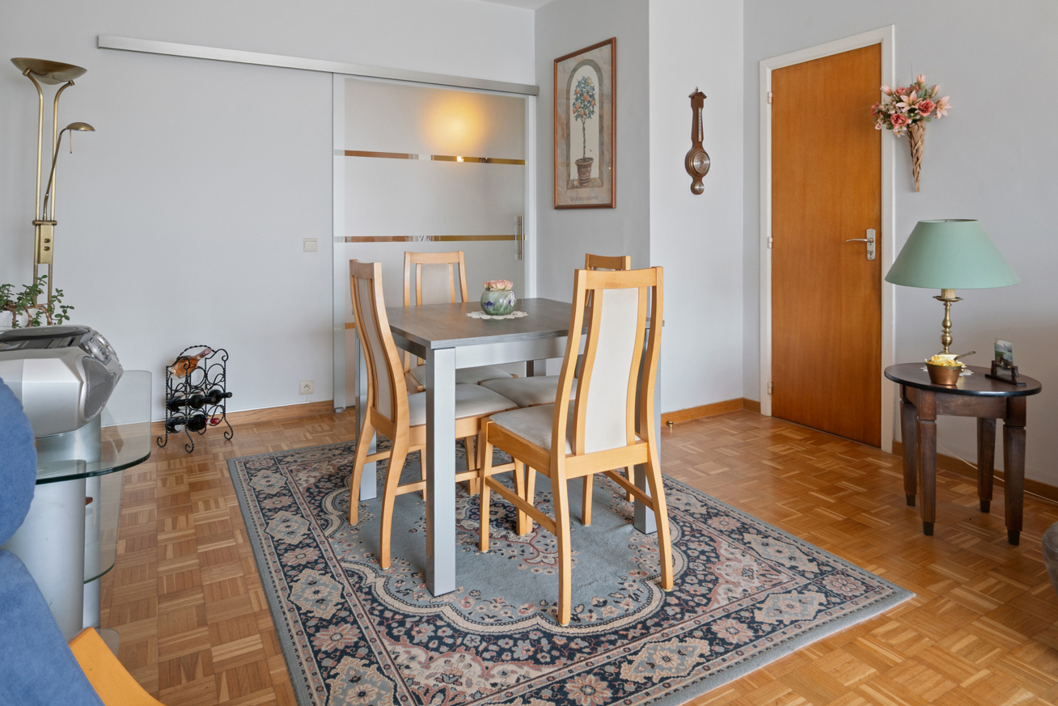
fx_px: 647
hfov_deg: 78.5
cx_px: 546
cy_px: 238
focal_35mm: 22
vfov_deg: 56.1
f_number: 11
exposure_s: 1.3
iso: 250
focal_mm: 16
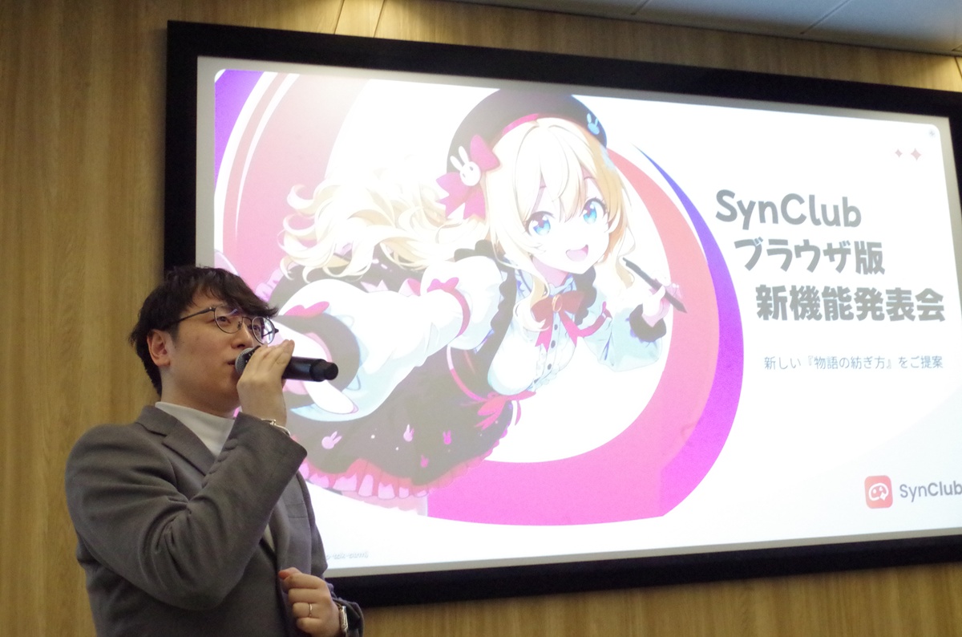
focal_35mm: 36
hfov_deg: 53.2
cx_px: 481
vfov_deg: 36.7
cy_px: 318
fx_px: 960
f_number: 14
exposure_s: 1/40
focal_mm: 24.38
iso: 6400
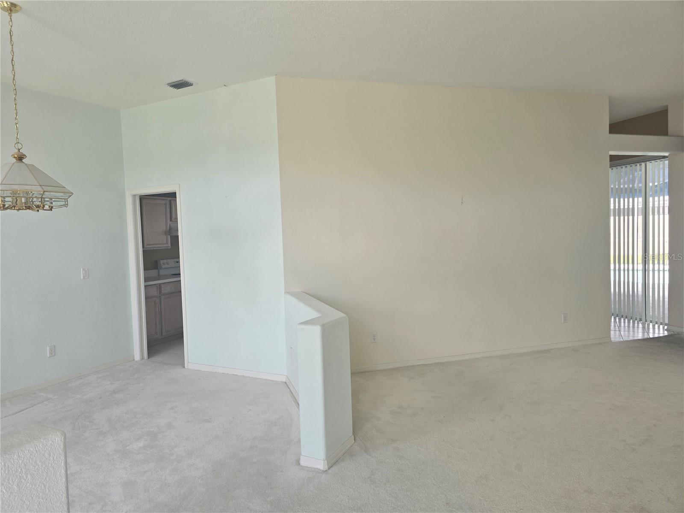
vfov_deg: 58.9
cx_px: 342
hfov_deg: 73.9
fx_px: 454
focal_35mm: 23
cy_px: 256
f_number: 1.7
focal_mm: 6.3
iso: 64
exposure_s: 1/180
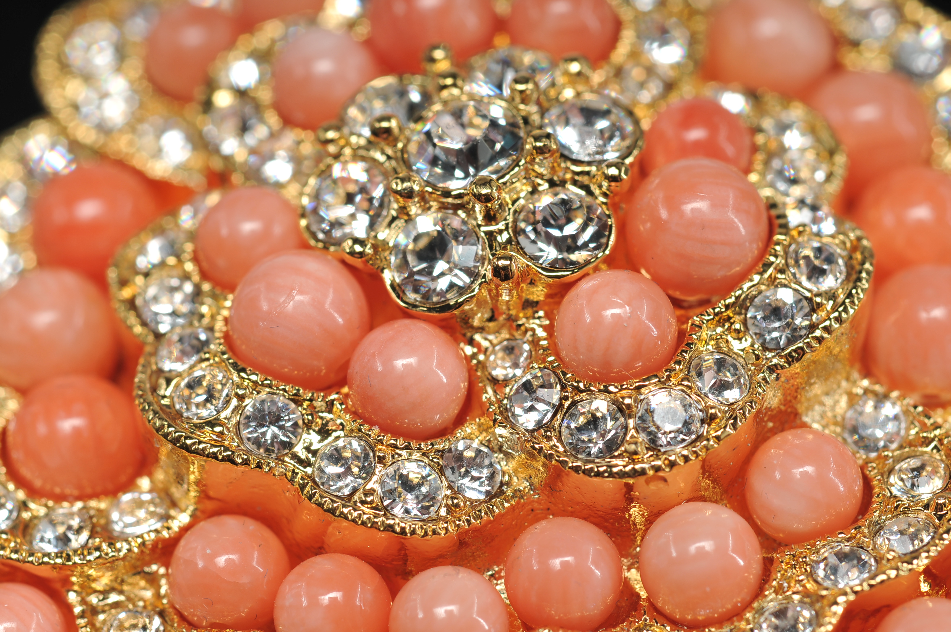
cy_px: 316
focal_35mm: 90
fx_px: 2375
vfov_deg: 15.2
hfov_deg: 22.6
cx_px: 476
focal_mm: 60
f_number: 10
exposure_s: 1/250
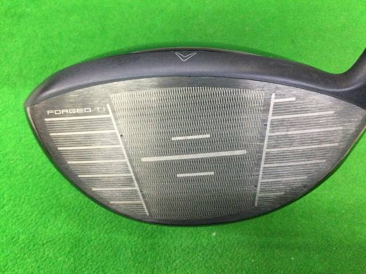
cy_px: 137
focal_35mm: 31
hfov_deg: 58.4
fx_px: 328
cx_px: 183
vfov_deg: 45.4
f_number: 2.4
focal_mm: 3.3
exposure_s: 1/30
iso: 200
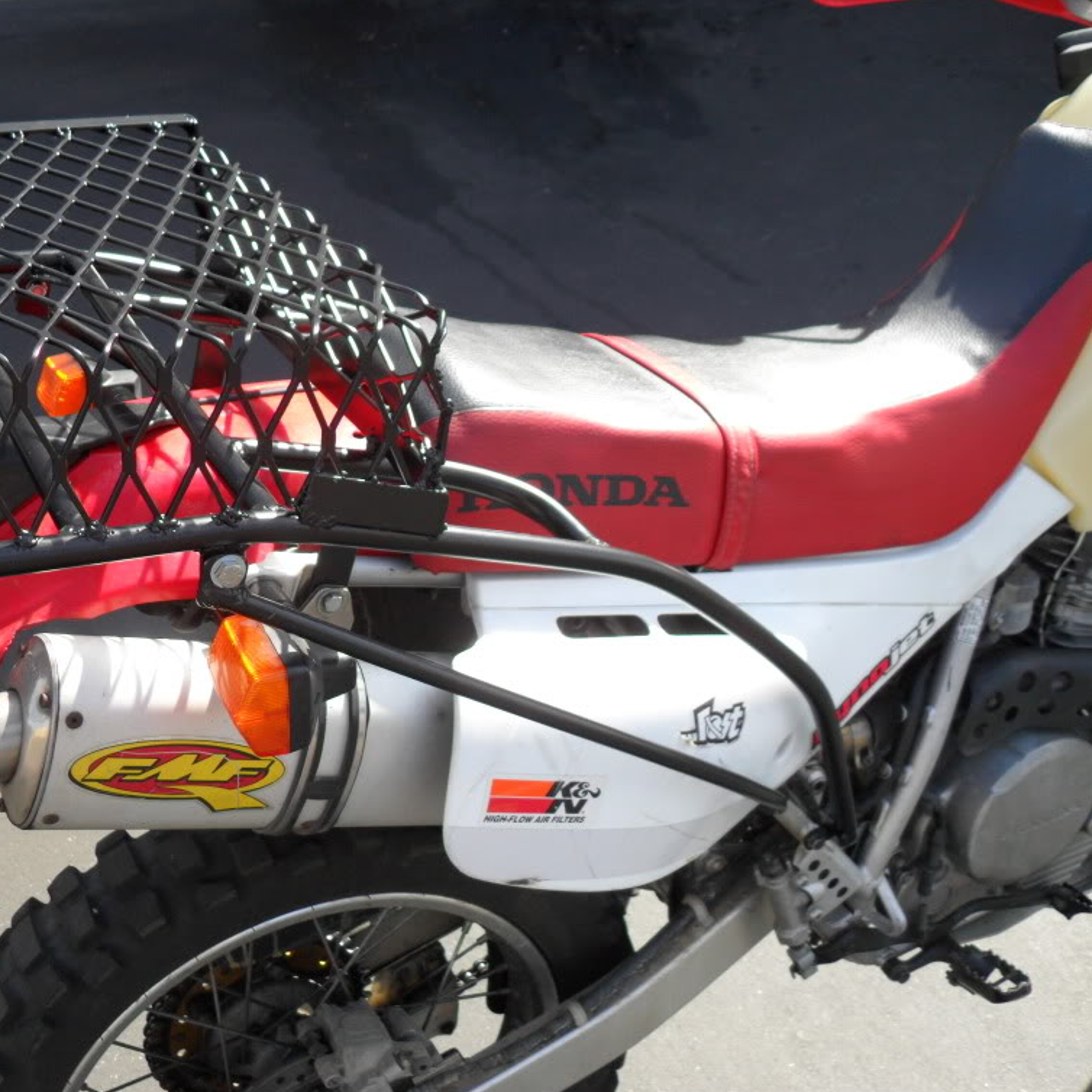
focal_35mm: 42
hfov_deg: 39.6
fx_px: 1499
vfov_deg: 40.0
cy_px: 542
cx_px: 379
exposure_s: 1/500
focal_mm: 6.2
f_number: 2.8
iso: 100
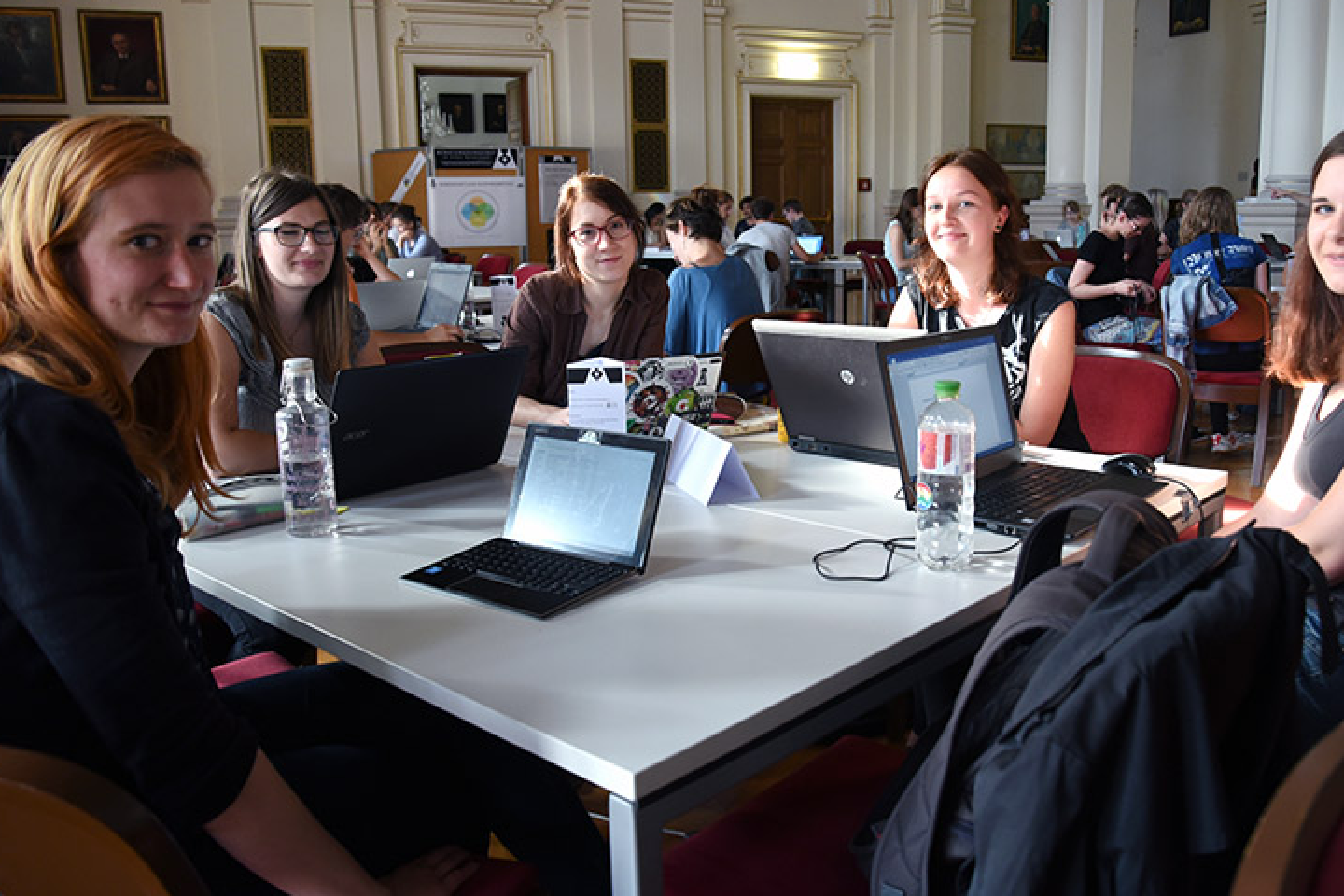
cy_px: 413
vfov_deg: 43.6
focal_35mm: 30
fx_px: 1120
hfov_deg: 61.7
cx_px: 752
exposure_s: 1/60
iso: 1250
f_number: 4
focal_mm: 24
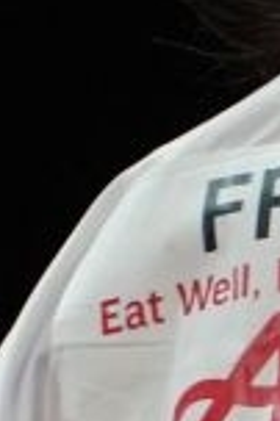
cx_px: 1117
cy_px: 1069
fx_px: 27384
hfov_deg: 0.6
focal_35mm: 2342
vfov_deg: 0.9
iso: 1250
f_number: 2.8
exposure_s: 1/1000
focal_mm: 198
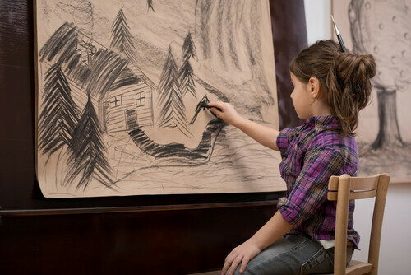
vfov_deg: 27.0
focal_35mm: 50
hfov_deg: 39.6
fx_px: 571
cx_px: 206
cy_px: 138
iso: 100
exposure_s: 1/200
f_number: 3.2
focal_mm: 50
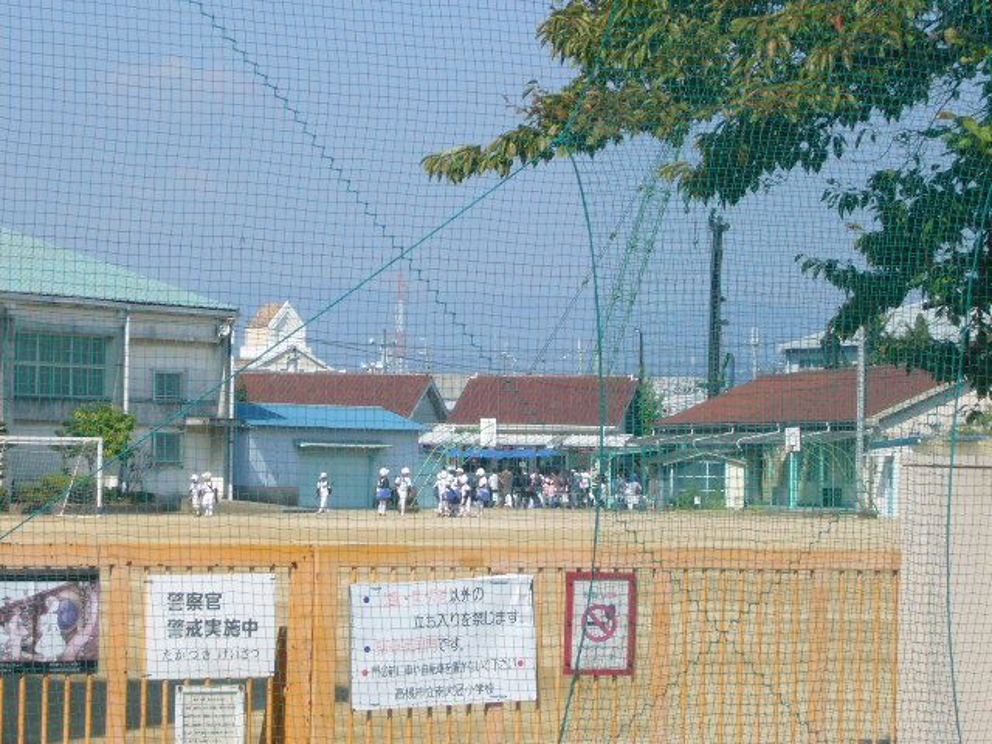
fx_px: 4069
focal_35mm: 142
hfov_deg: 13.9
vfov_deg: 10.4
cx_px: 496
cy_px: 372
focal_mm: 16.8
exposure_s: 1/125
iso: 80
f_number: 11
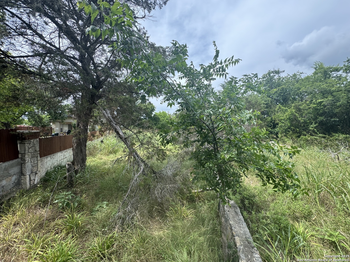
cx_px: 175
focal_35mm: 14
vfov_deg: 85.7
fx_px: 142
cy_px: 131
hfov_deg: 102.1
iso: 40
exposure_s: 1/479
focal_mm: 2.22
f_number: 2.2
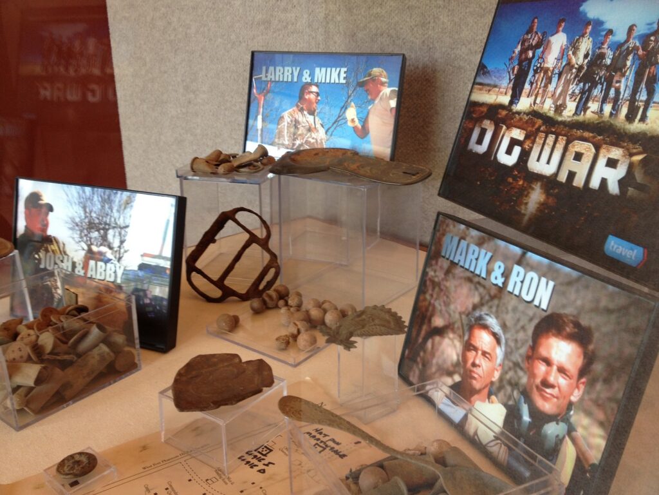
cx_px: 330
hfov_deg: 52.6
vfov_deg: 40.7
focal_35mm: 35
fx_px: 666
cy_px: 248
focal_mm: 4.28
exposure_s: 1/40
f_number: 2.4
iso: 50
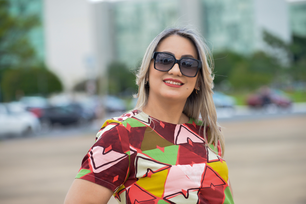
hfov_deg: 12.1
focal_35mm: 170
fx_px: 1445
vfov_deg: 8.1
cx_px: 153
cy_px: 102
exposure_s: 1/1000
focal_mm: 170
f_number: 7.1
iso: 560
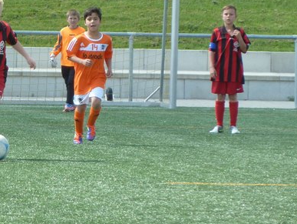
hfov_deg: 3.7
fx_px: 4655
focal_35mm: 542
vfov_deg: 2.7
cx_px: 35
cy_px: 63
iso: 160
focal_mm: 49.2
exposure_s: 1/250
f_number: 4.9
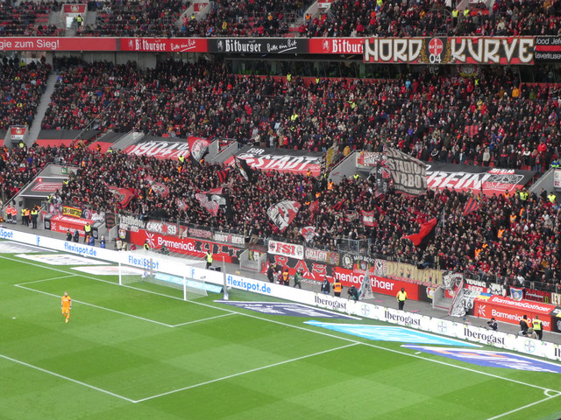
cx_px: 280
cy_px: 210
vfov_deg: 21.0
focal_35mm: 70
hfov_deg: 27.8
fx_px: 1134
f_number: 4.5
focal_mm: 12.5
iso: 320
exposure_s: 1/80
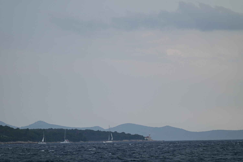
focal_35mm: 300
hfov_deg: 6.9
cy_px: 81
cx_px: 122
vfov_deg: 4.6
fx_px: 2025
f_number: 5.6
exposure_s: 1/1000
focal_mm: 300
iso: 200
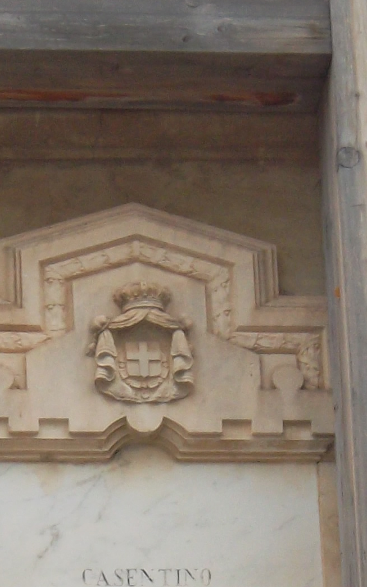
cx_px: 101
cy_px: 927
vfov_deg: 7.5
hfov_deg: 4.8
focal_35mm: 276
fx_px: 4417
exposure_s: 1/140
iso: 80
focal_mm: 11.2
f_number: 5.6
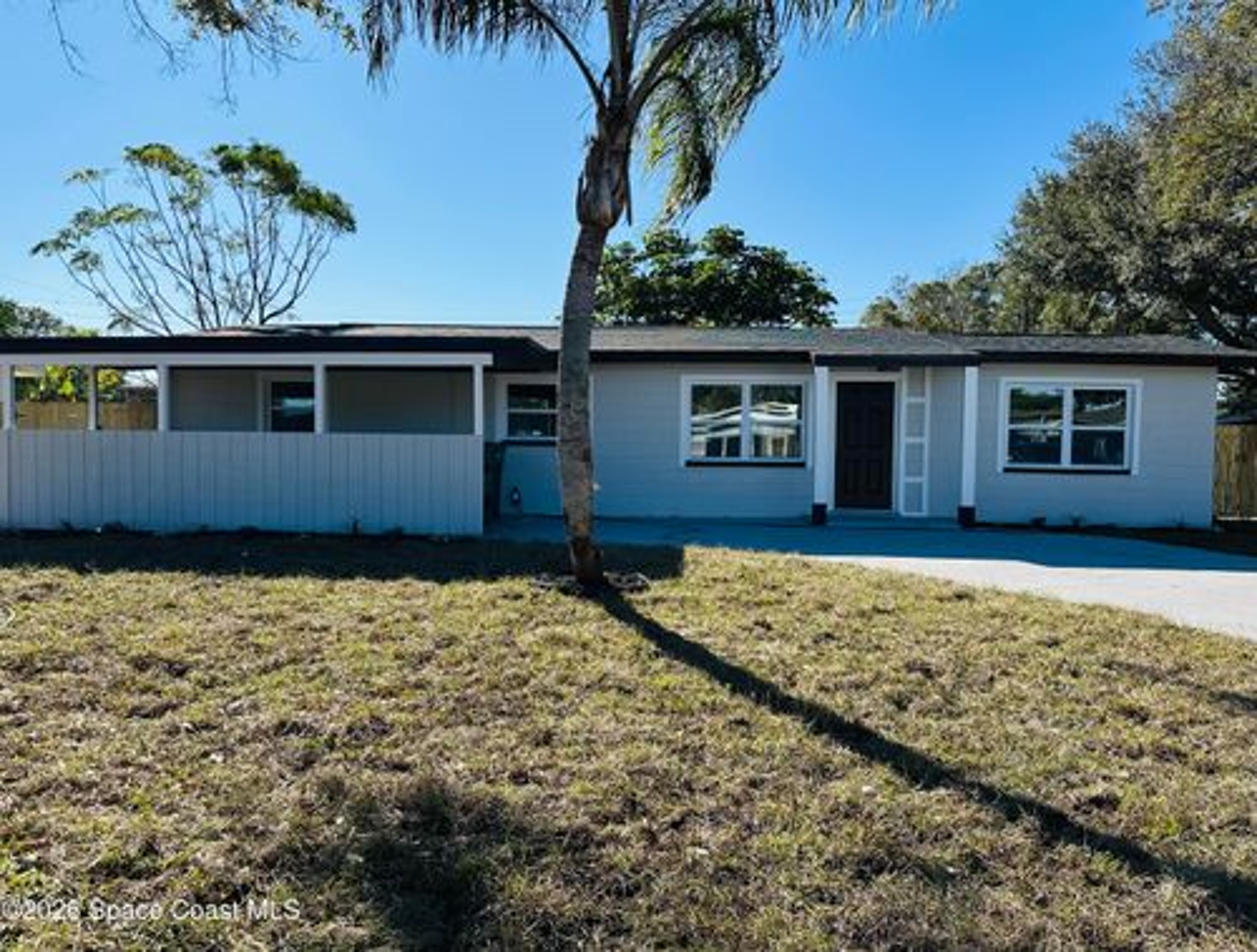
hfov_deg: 71.4
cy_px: 476
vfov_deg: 57.1
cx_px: 628
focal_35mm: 24
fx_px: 875
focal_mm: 6.86
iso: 80
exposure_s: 1/4348
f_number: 1.78
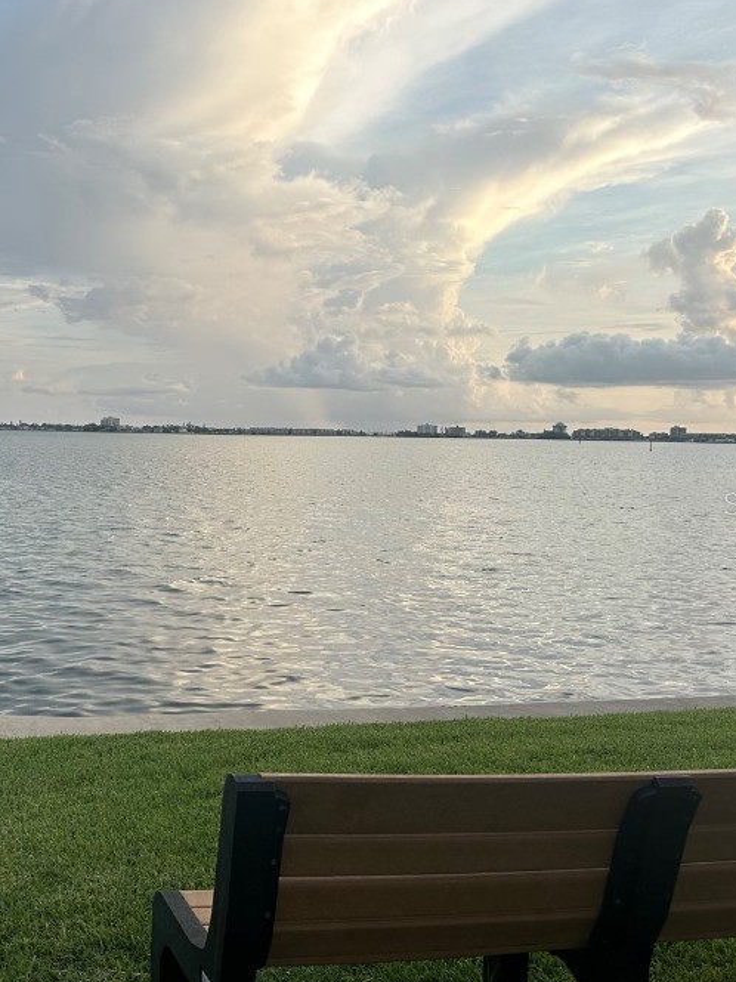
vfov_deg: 50.1
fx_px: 1049
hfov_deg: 36.8
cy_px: 503
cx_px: 106
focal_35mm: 37
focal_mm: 6.86
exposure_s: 1/1157
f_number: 1.78
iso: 80
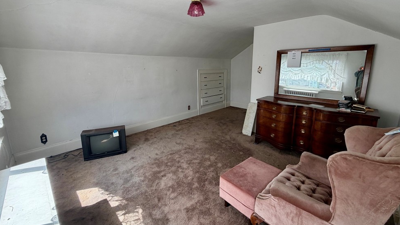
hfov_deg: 99.3
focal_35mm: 16
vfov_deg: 66.8
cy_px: 97
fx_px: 170
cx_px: 206
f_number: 2.2
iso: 64
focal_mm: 2.22
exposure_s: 1/130
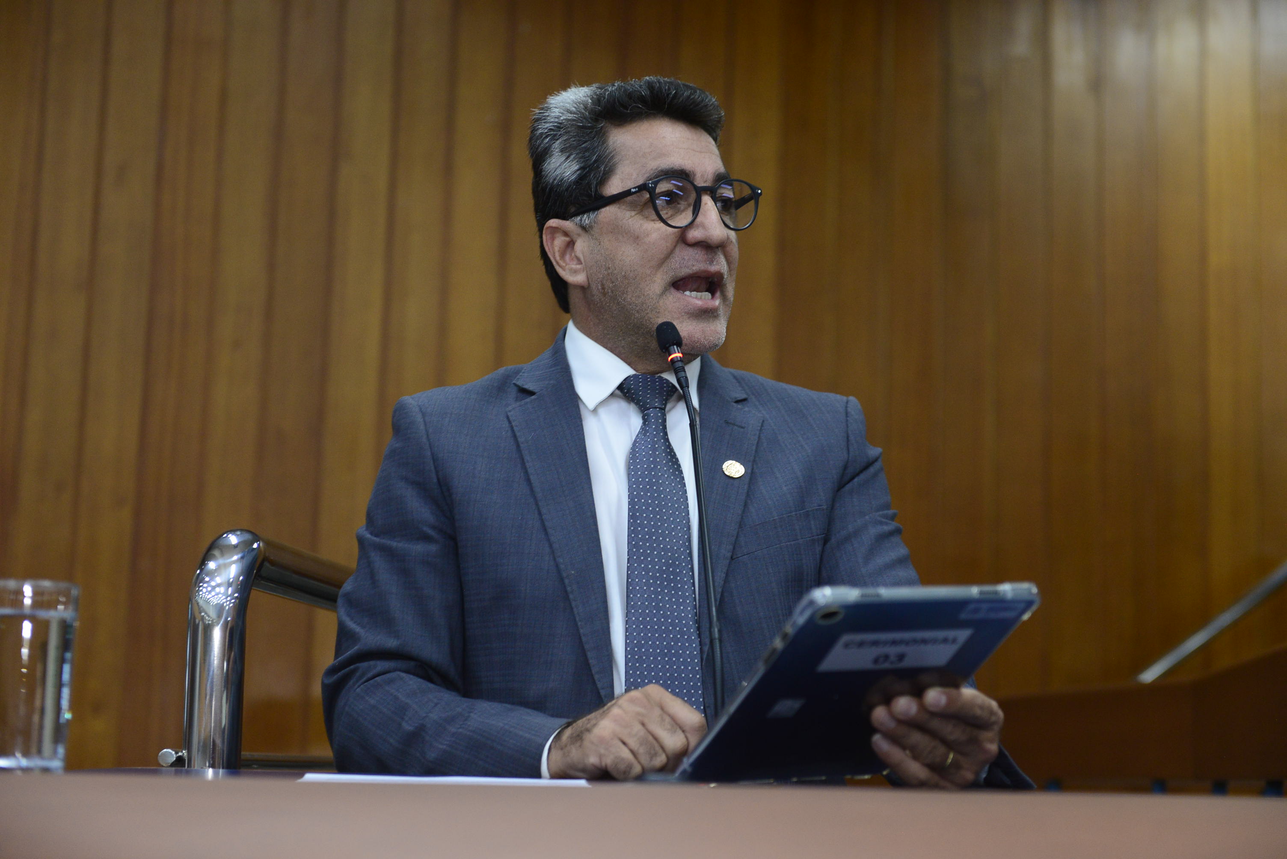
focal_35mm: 70
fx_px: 2503
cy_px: 430
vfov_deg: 19.5
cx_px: 644
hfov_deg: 28.8
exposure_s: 1/125
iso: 2000
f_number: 5
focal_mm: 70
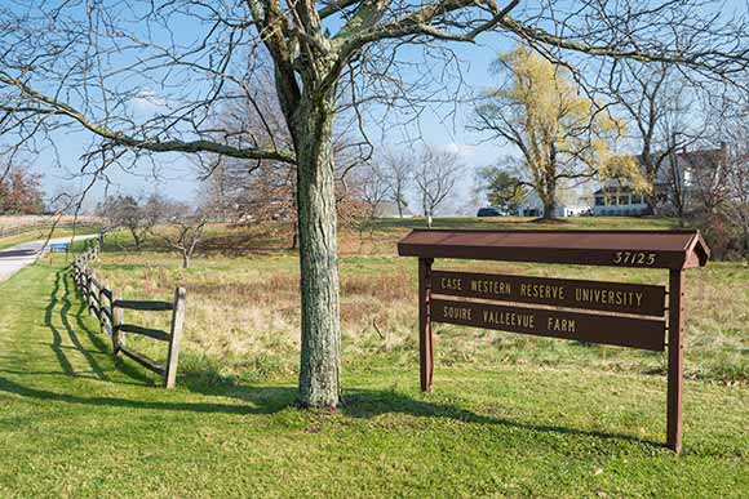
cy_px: 250
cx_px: 374
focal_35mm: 24
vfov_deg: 53.2
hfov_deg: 73.7
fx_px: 499
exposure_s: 1/180
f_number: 13
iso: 250
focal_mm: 24
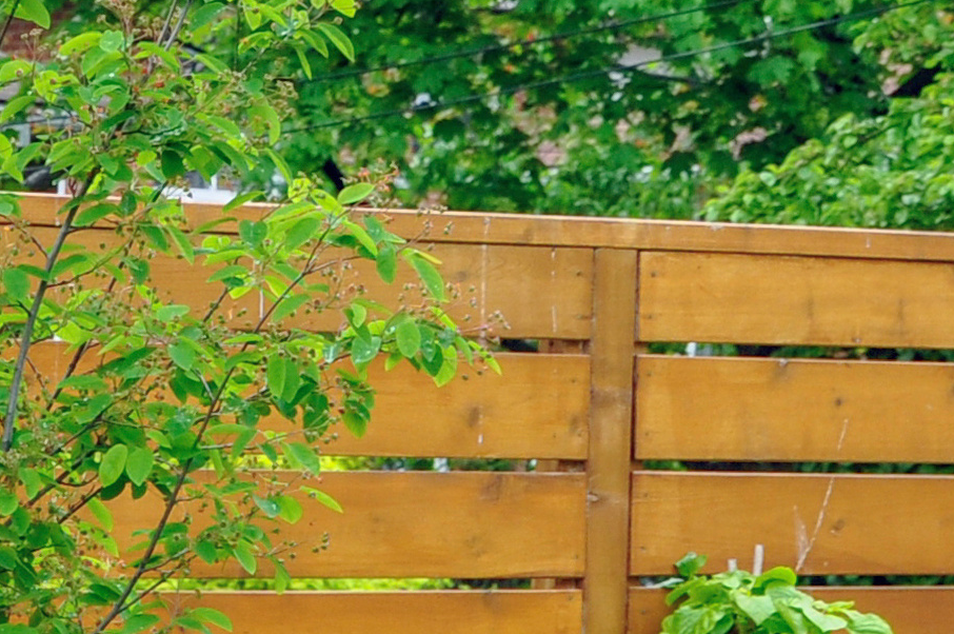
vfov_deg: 4.8
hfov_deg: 7.1
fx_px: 7518
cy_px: 1055
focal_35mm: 284
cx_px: -483
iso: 280
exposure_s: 1/60
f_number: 8
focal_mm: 40
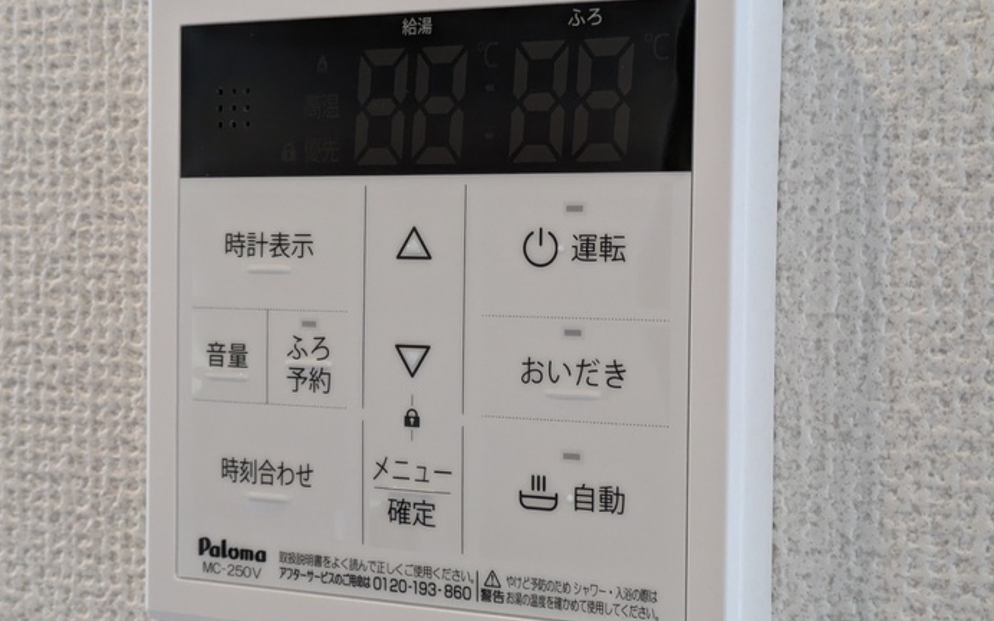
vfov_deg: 17.4
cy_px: 342
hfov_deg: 27.5
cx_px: 412
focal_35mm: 75
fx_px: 2031
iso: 233
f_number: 1.89
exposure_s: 1/120
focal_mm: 5.43
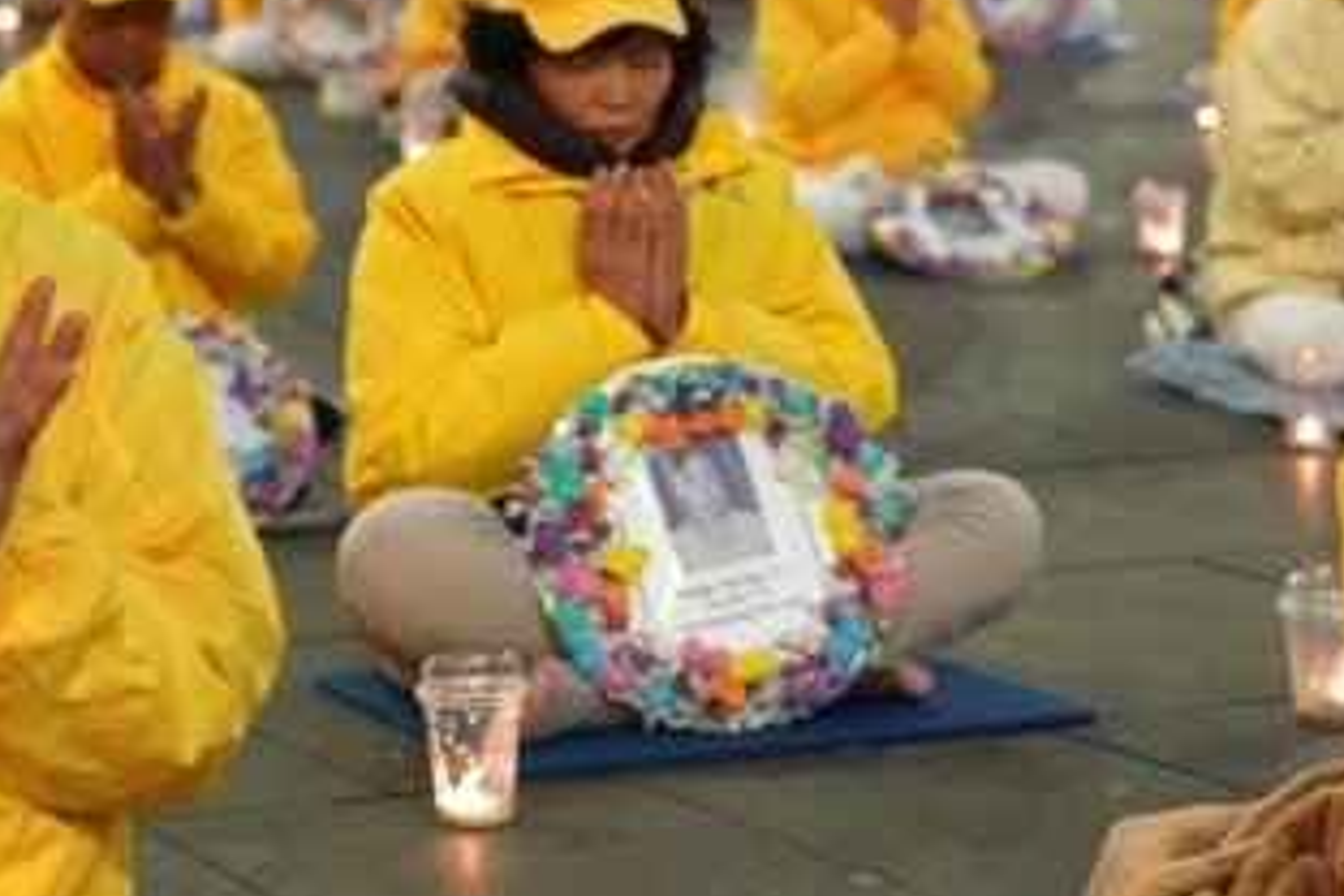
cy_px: 172
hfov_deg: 16.9
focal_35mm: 121
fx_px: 4517
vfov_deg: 11.3
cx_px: 866
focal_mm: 35
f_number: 2
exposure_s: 1/160
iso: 1600
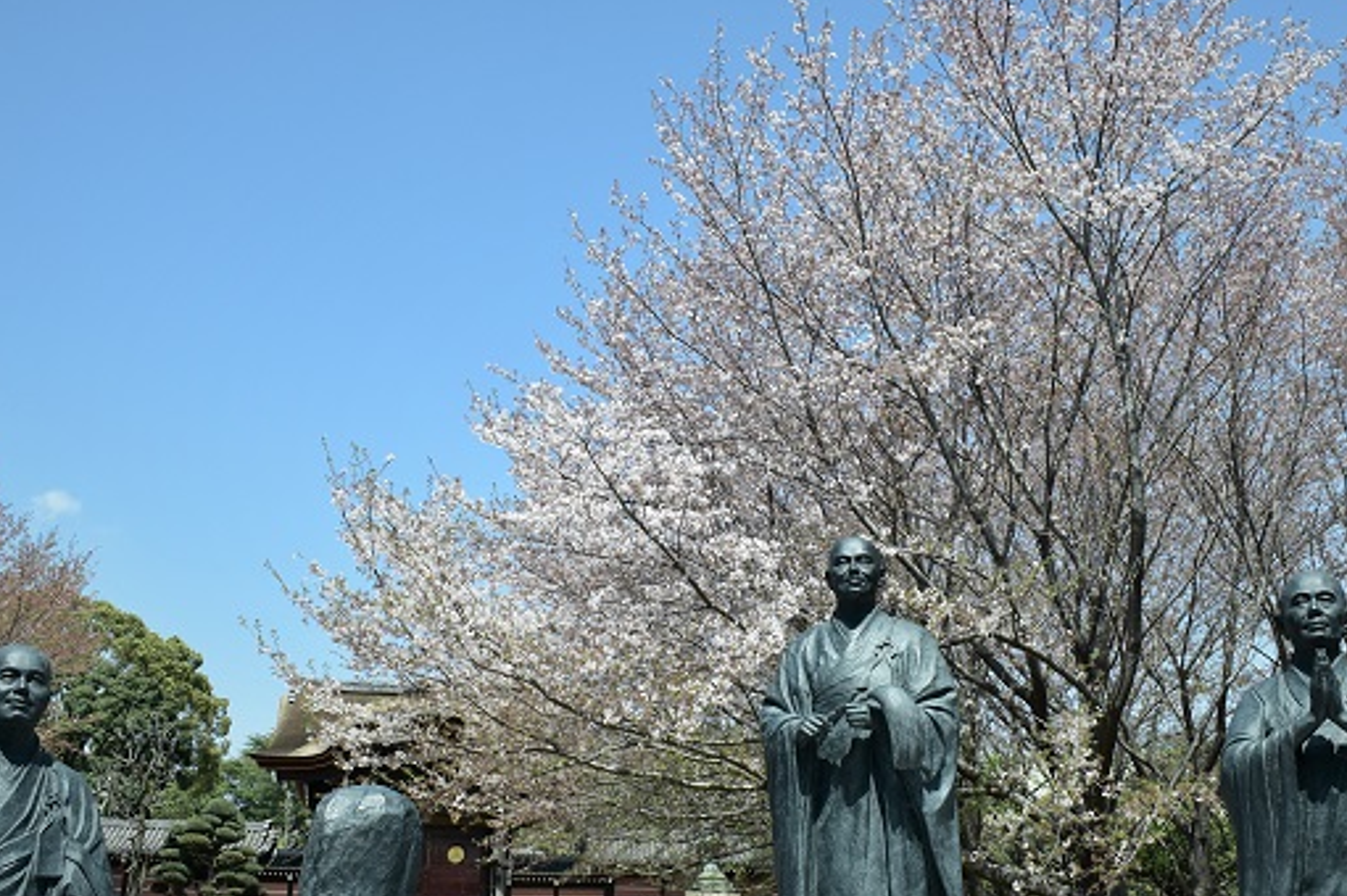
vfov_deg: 35.9
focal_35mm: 37
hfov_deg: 51.9
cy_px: 456
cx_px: 688
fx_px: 1383
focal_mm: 18
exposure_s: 1/500
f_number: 11
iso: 400
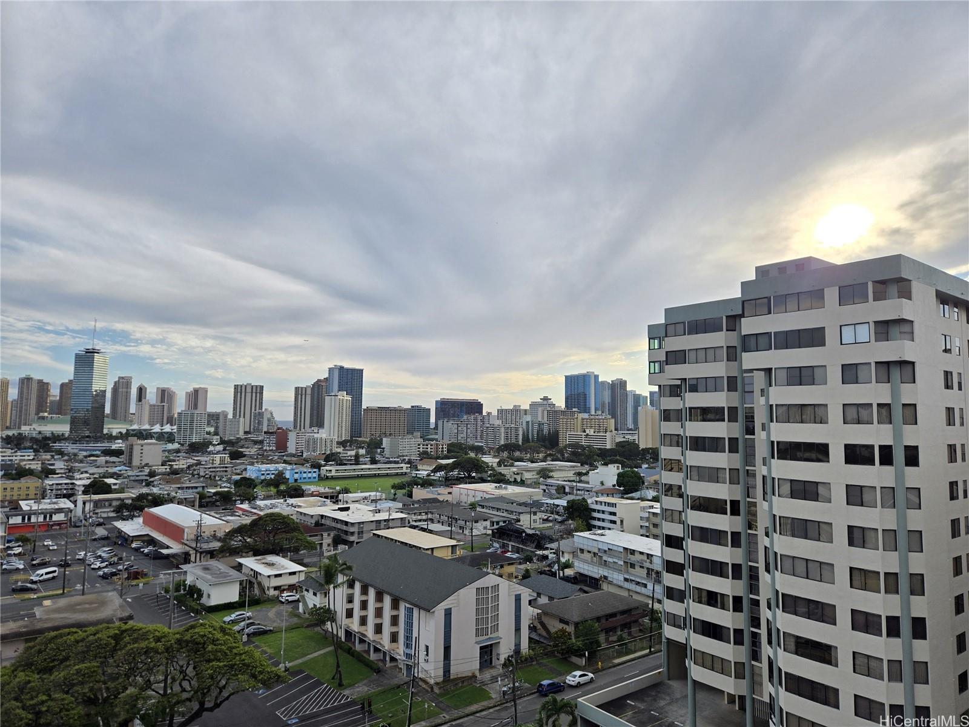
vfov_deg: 58.9
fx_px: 644
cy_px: 364
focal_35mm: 23
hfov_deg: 73.9
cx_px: 484
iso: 32
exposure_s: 1/2921
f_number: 1.8
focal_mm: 5.4
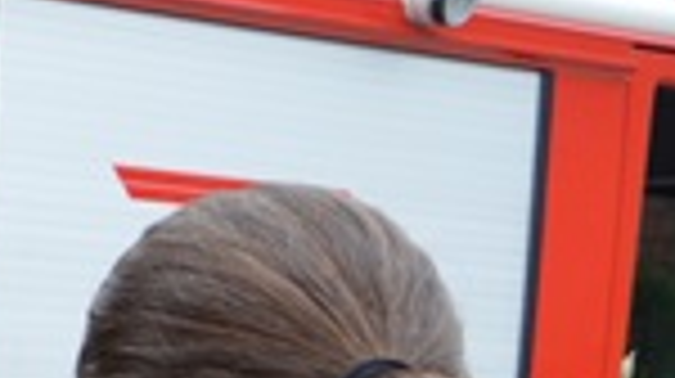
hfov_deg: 10.4
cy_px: 1022
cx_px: -999
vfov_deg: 6.4
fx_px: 3143
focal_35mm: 176
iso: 400
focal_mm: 21
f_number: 4.5
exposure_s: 1/80
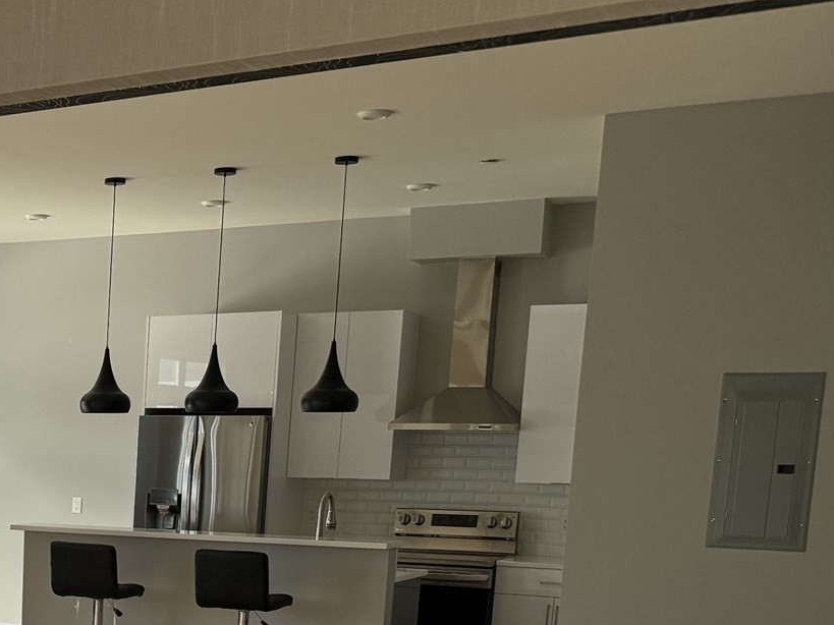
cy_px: 699
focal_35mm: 60
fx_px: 1445
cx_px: -75
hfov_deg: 29.2
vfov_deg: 22.9
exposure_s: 1/228
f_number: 1.78
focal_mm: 6.76
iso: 200
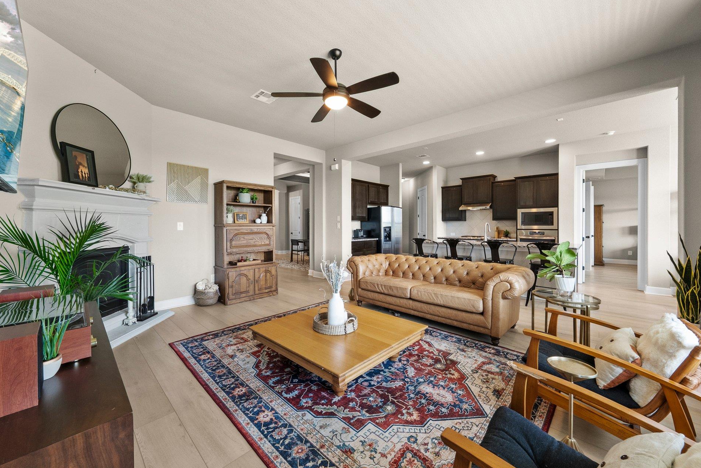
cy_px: 230
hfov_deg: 108.3
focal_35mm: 13
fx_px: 253
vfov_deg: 85.5
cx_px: 337
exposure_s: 1/2.5
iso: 1600
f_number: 11
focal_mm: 12
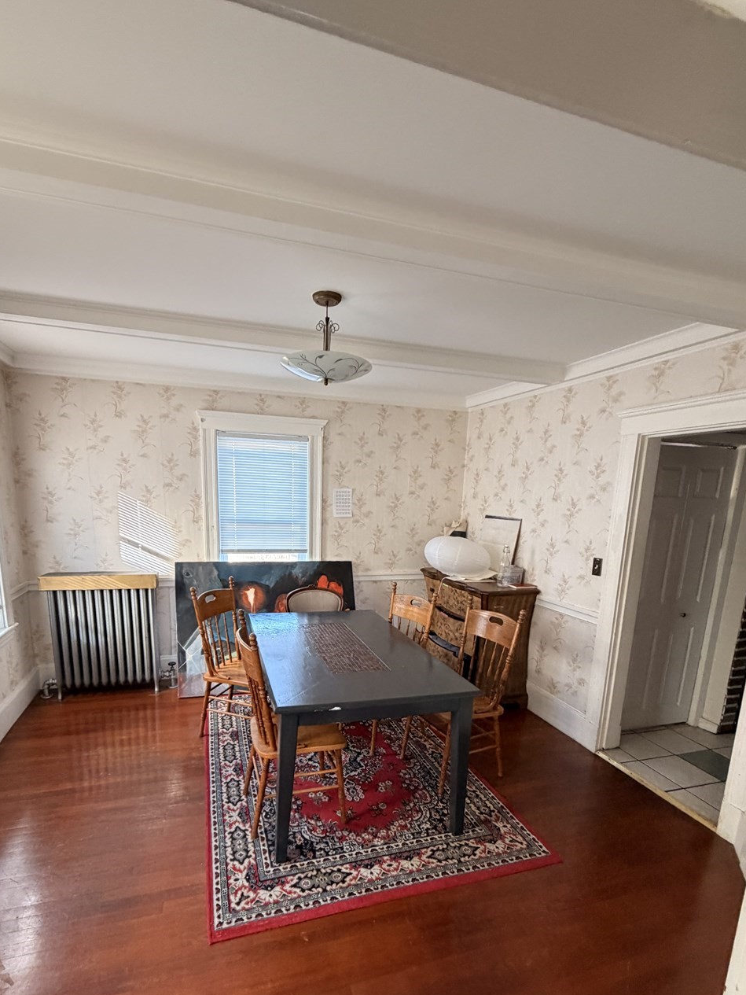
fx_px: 488
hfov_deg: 74.6
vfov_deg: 89.9
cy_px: 597
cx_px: 345
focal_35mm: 17
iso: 320
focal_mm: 2.22
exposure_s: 1/67
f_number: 2.2
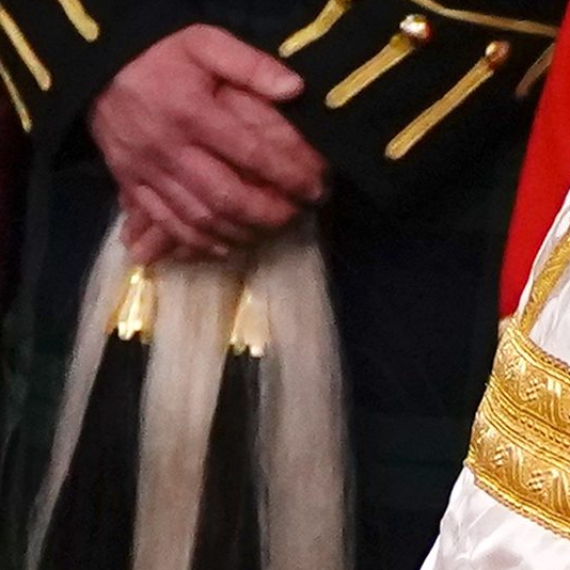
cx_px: 1192
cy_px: 1226
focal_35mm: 1787
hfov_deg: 1.0
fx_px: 33291
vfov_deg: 1.0
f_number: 5.6
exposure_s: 1/125
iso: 5000
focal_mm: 187
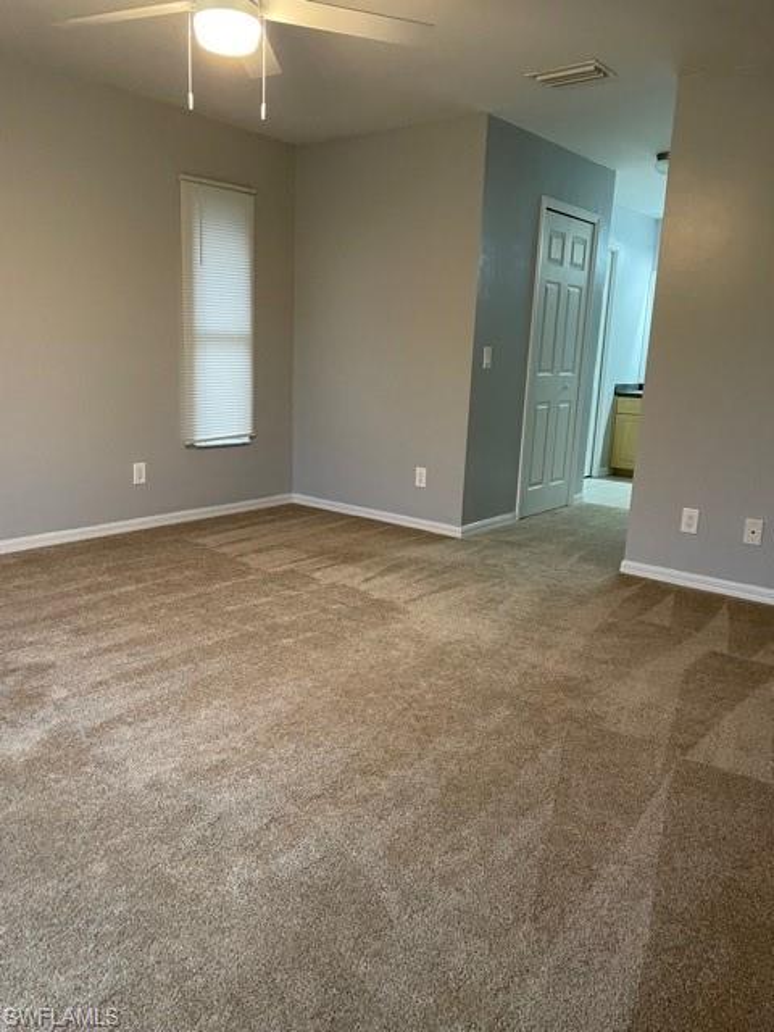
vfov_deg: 67.3
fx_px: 775
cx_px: 387
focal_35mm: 26
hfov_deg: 53.1
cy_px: 516
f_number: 1.6
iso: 250
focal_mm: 4.2
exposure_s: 1/60
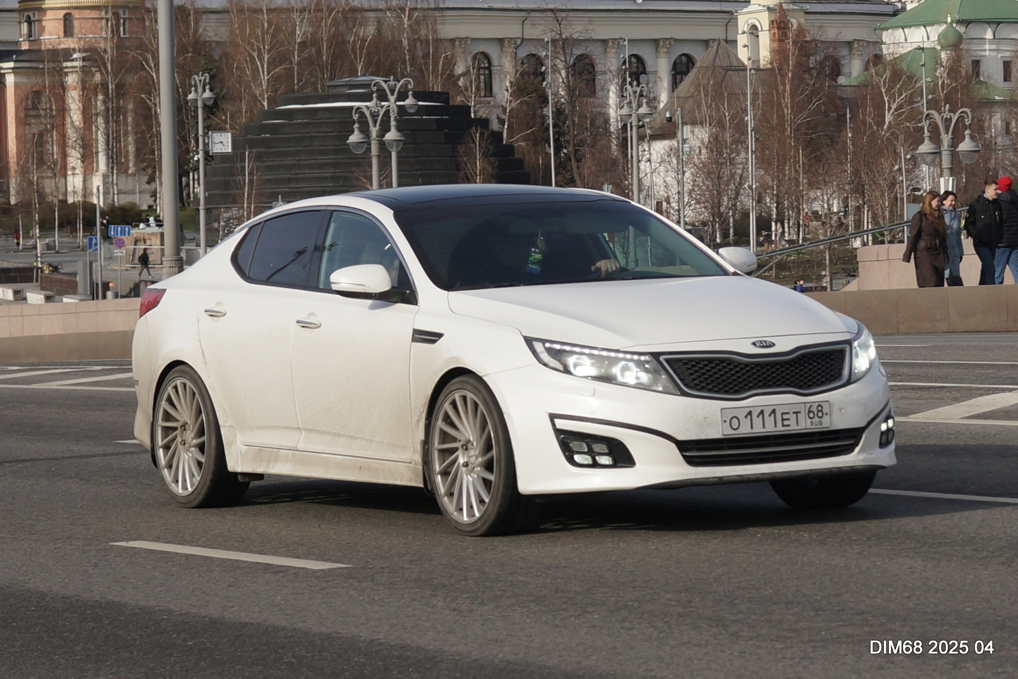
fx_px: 1414
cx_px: 509
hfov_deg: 39.6
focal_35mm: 50
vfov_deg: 27.0
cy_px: 340
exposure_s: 1/1000
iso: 200
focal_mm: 50
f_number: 5.6
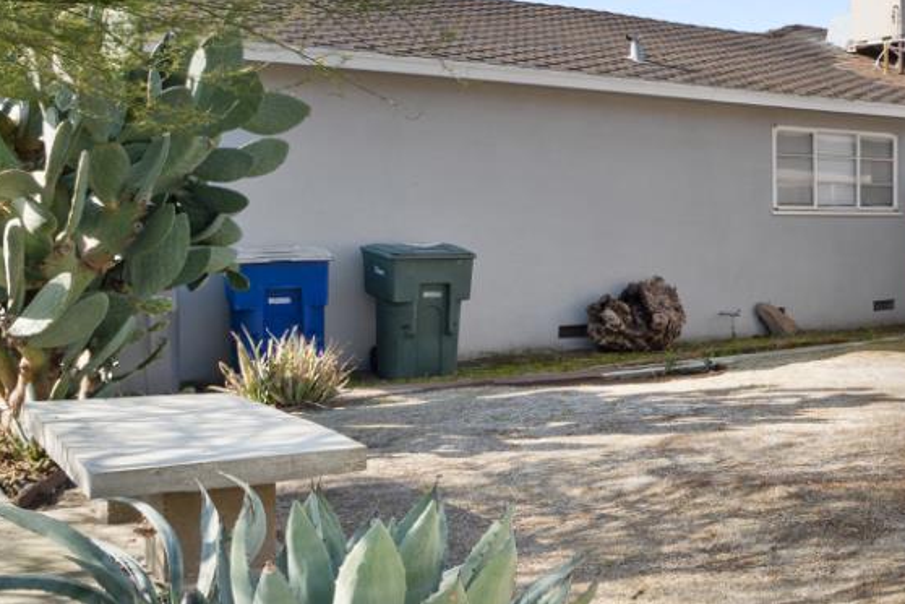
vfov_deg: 30.3
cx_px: 1025
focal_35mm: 44
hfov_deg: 36.5
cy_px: 312
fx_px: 1115
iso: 125
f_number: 6.3
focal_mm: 11
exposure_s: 1/160
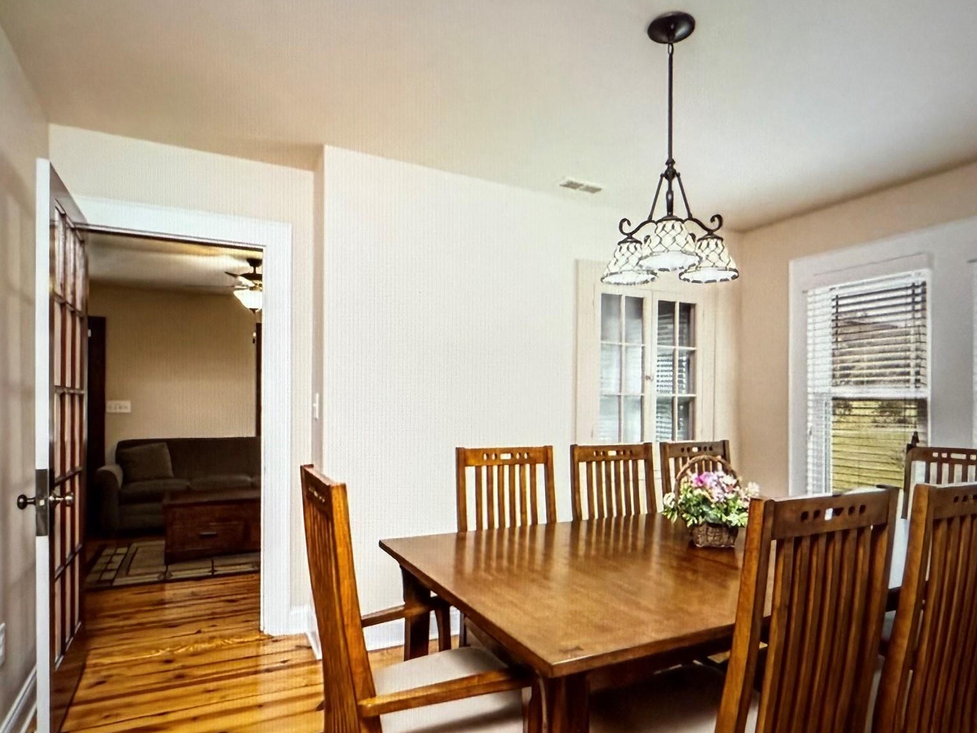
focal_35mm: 32
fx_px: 903
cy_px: 379
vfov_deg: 44.2
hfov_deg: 56.7
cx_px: 530
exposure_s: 1/60
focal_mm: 2.22
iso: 250
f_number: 2.2
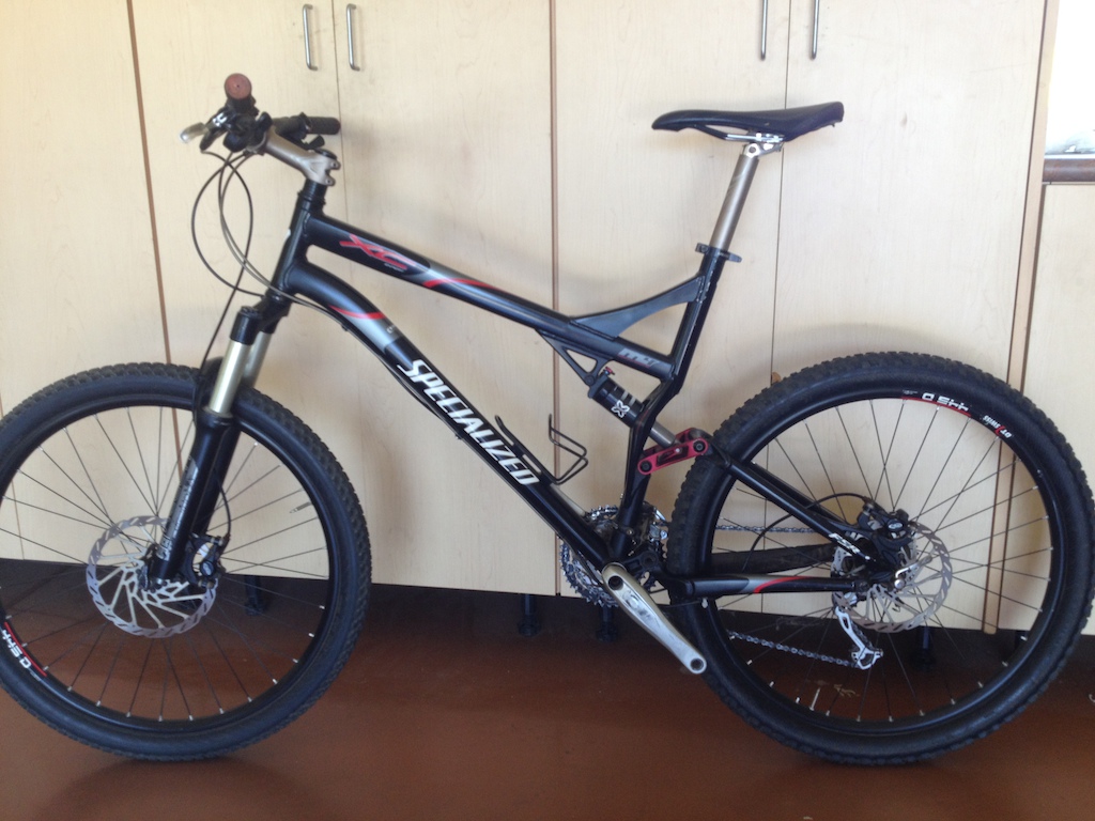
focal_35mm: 35
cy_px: 410
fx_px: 1107
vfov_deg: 40.7
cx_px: 548
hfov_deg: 52.6
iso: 50
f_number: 2.4
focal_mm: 4.28
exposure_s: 1/30
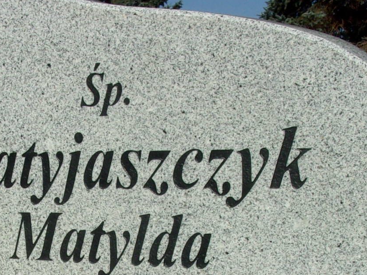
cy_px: 323
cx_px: 73
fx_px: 923
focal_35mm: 87
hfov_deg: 22.2
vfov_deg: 16.3
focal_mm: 5.1
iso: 80
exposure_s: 1/200
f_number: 10.8
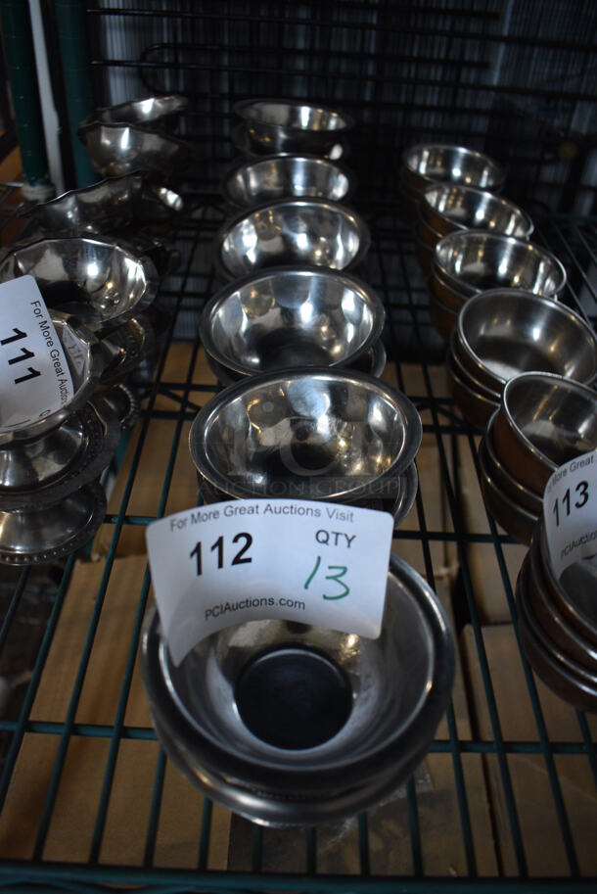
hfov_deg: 43.7
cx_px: 298
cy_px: 447
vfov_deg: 61.9
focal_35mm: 30
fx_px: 745
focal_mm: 20
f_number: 3.5
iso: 800
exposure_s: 1/200
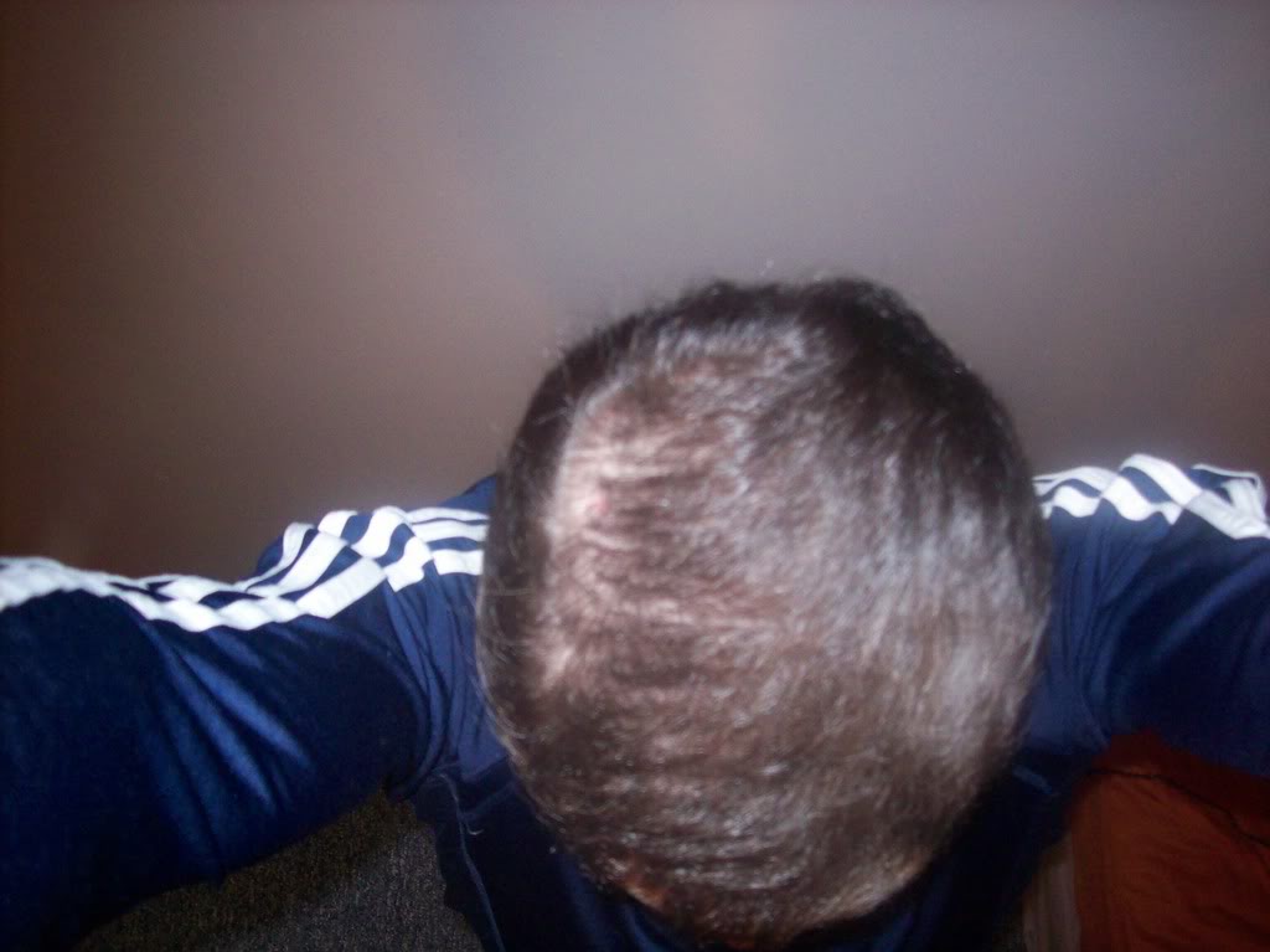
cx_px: 635
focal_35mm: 36
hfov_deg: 51.4
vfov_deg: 39.6
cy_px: 476
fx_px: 1320
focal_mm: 6
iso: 200
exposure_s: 1/64
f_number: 2.7
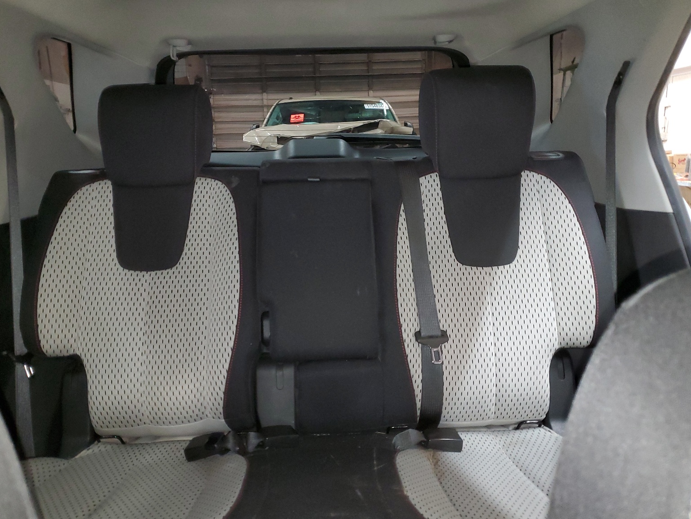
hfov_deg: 65.3
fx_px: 539
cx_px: 338
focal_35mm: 27
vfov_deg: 51.4
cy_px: 267
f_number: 1.5
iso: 301
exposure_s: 1/15
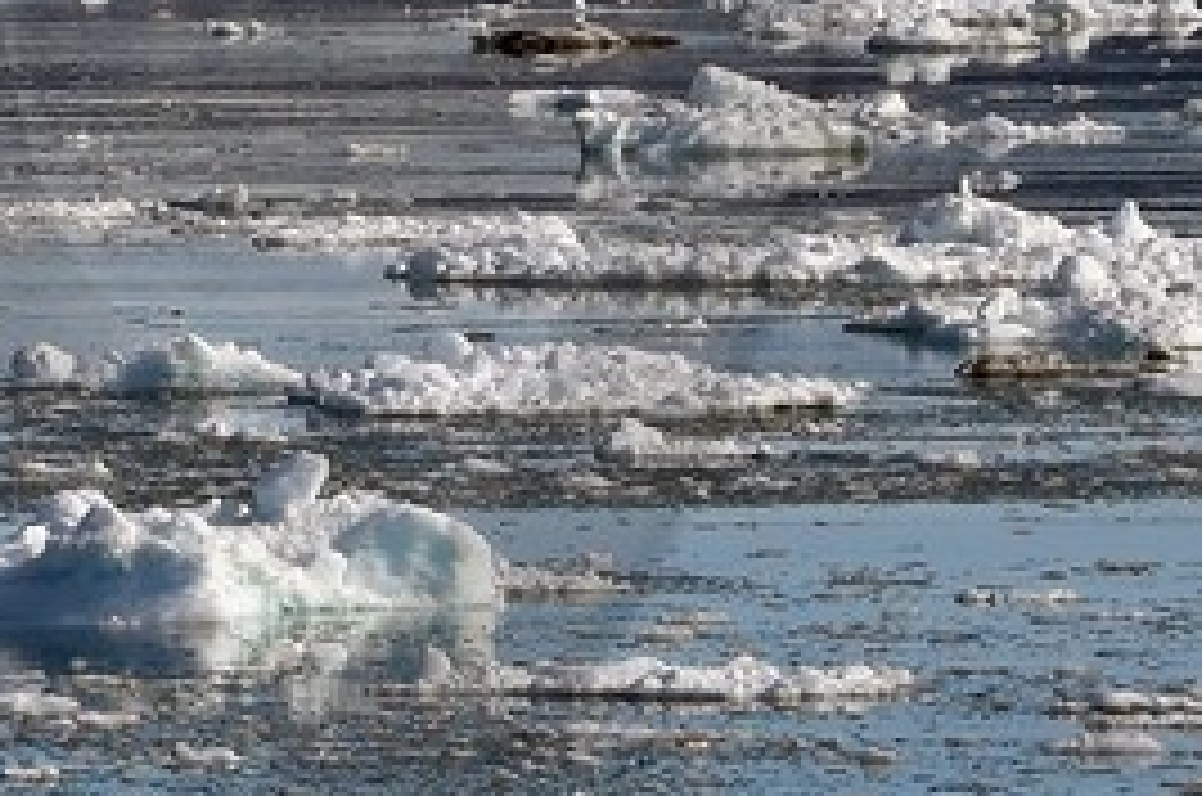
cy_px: -324
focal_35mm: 1200
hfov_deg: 1.7
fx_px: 39994
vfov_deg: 1.1
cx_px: -1004
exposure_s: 1/320
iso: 200
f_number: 14
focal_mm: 200
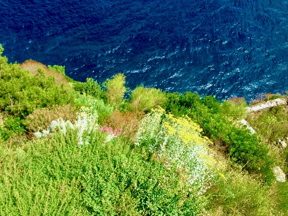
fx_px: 275
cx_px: 144
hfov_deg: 55.4
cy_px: 108
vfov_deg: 42.9
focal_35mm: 33
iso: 50
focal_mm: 4.12
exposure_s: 1/834
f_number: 2.4
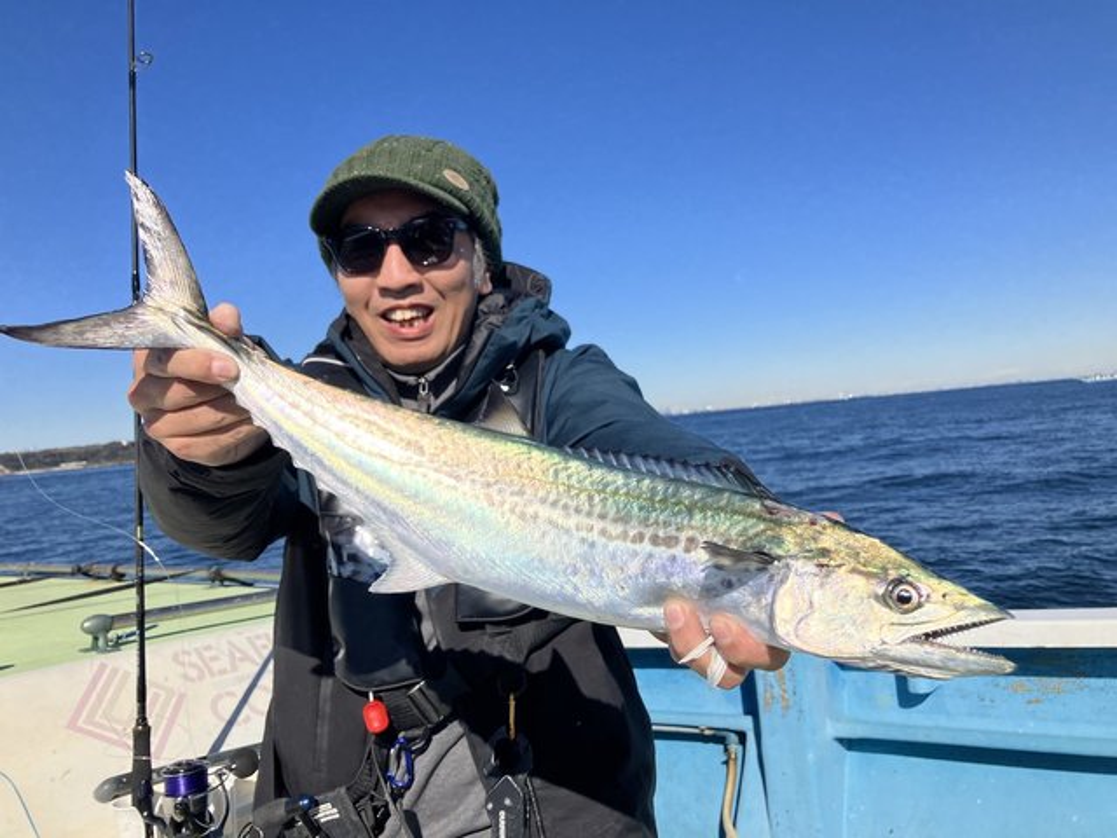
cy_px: 419
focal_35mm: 28
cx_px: 558
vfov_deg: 49.7
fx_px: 904
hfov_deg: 63.4
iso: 32
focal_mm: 3.99
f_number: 1.8
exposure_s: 1/4367
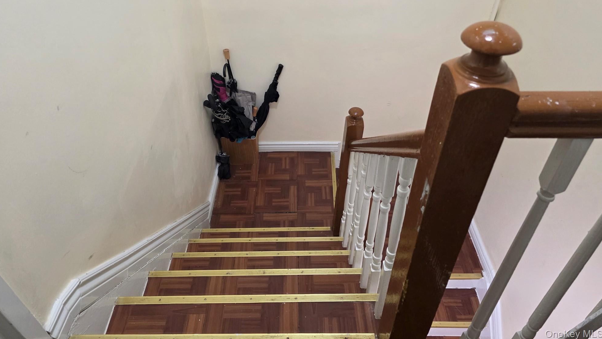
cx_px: 295
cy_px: 107
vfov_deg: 43.6
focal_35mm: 26
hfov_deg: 71.9
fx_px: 415
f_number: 1.7
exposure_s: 1/120
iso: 500
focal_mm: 6.3
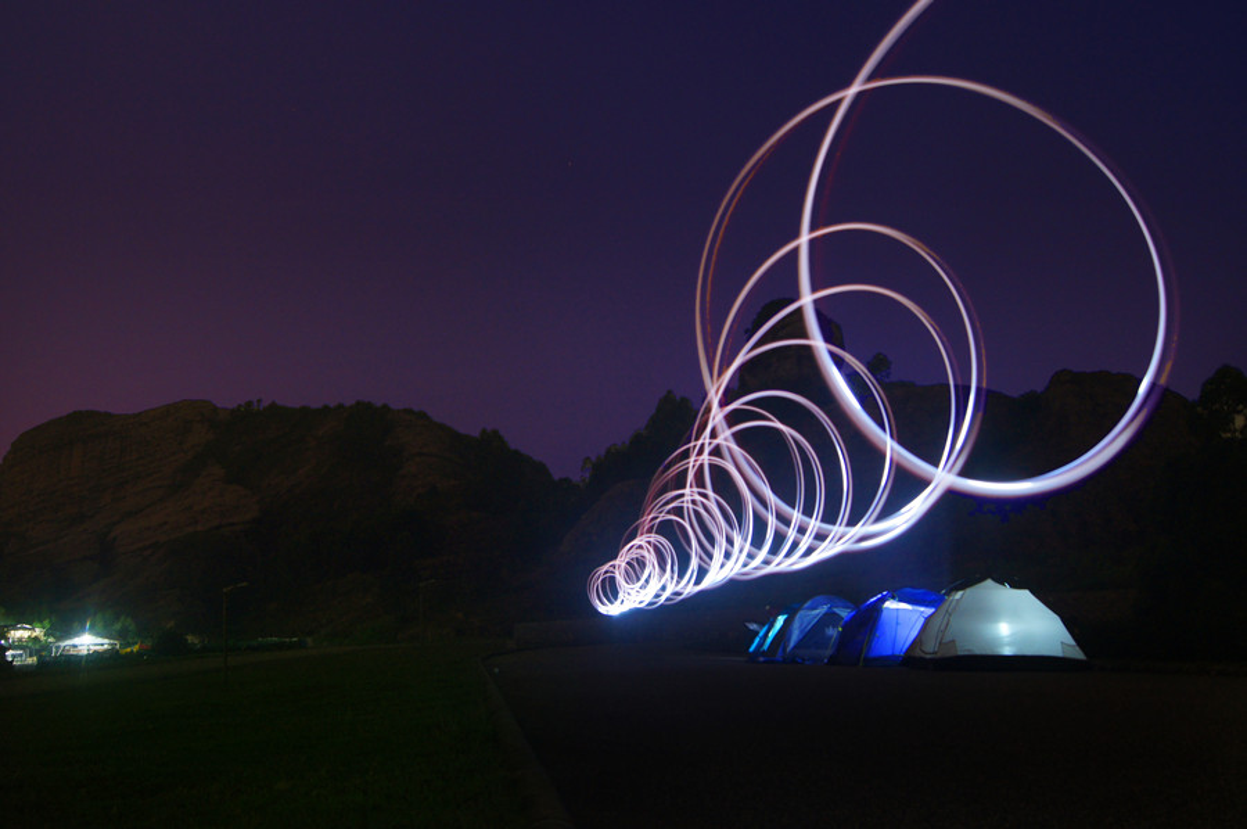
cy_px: 414
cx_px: 624
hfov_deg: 57.3
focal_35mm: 33
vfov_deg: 39.9
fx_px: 1142
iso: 400
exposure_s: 30
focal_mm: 22
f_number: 5.6
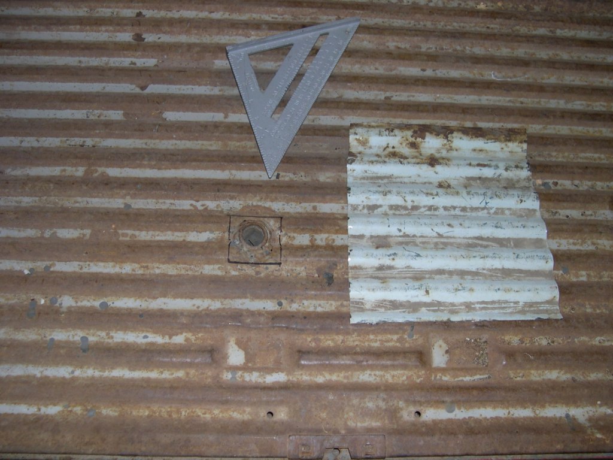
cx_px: 306
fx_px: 673
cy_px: 230
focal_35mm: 38
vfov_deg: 37.7
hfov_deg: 49.0
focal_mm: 8
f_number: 2.8
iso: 100
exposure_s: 1/60
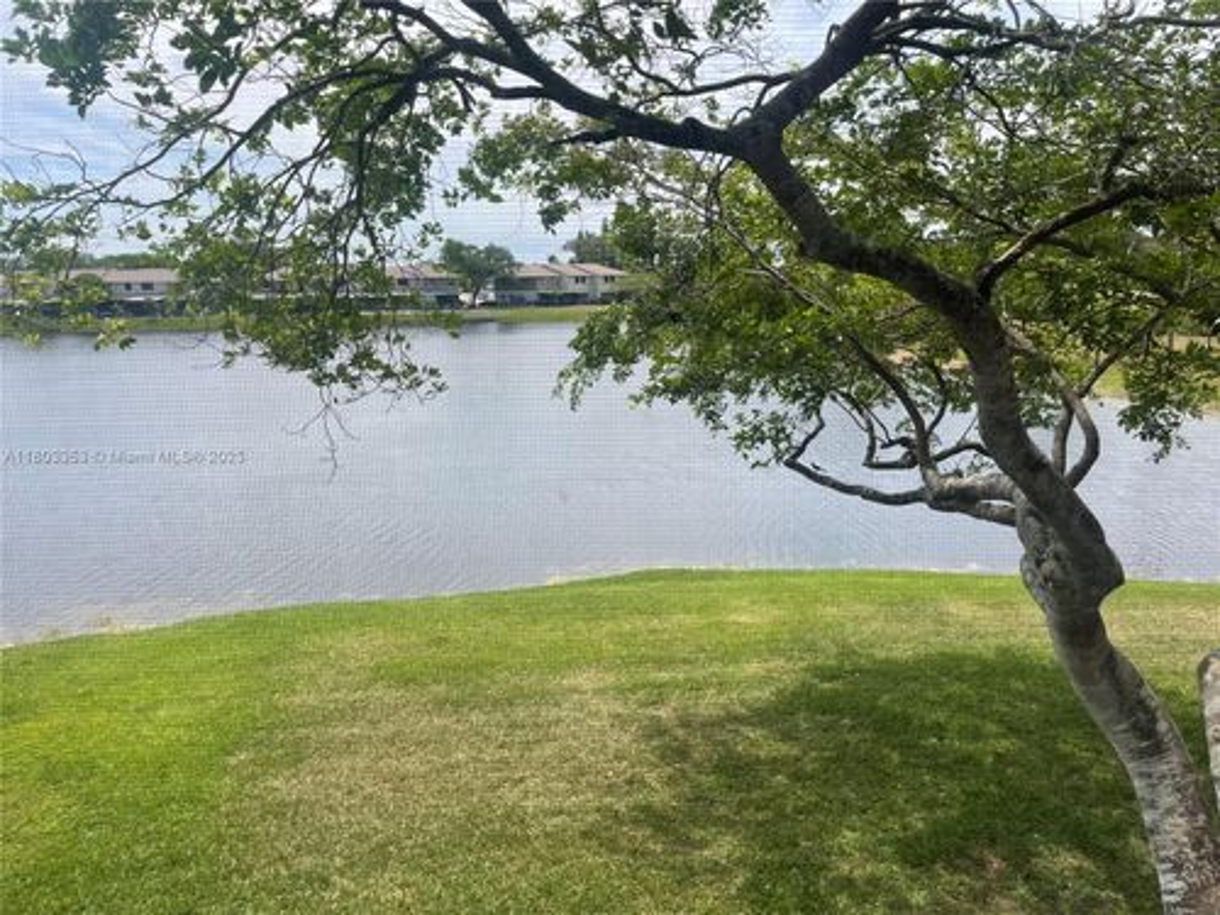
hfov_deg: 69.4
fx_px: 881
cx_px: 610
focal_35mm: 25
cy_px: 458
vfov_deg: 54.9
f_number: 1.6
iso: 32
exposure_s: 1/1946
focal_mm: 5.1
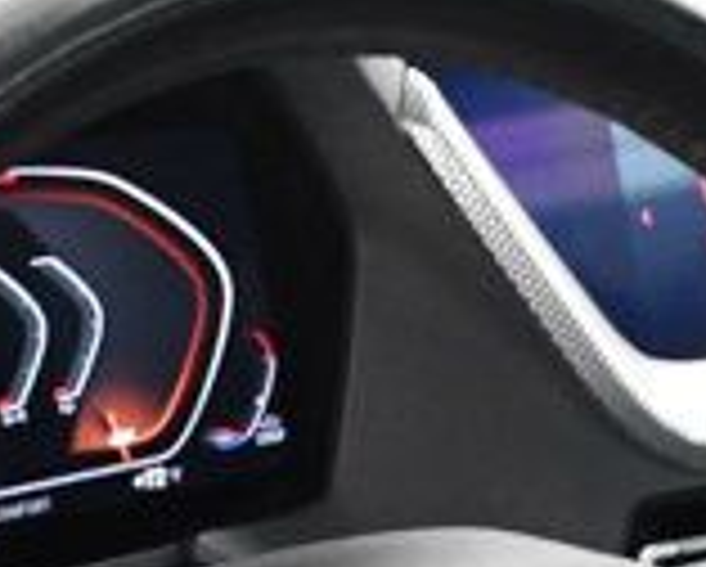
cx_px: 944
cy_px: 1152
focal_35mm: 165
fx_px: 3452
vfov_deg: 8.8
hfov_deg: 11.4
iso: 2500
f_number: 4.5
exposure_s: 1/80
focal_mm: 18
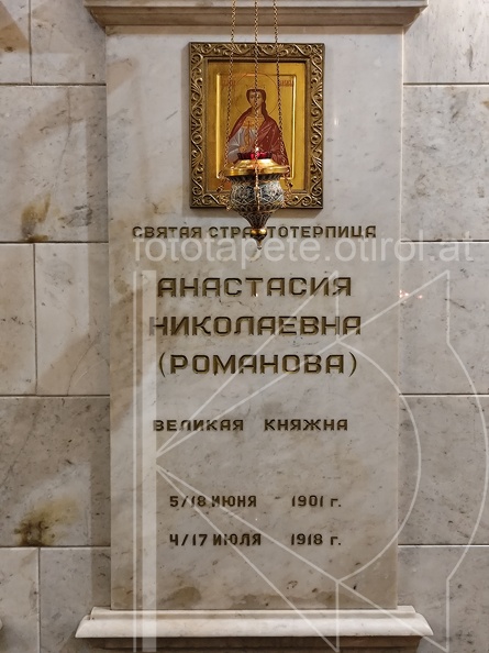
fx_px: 867
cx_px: 244
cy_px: 326
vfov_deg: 41.3
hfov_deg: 31.5
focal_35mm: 46
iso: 2000
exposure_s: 1/20
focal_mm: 6.19
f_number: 1.65
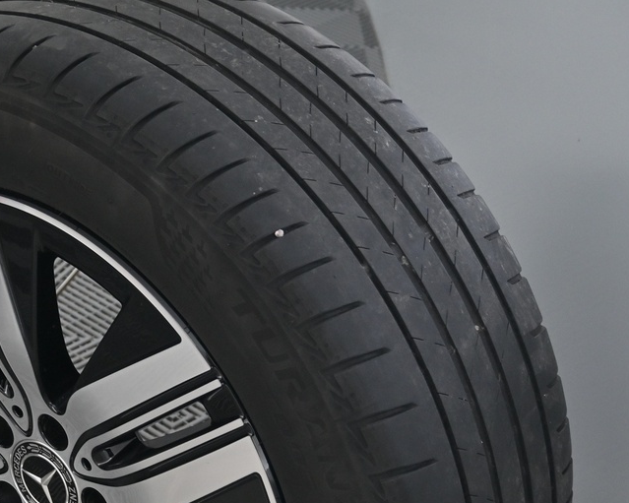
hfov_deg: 21.1
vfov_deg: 17.0
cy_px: 435
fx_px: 1660
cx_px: 107
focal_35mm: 89
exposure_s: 1/40
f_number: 4.2
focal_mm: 25
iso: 360
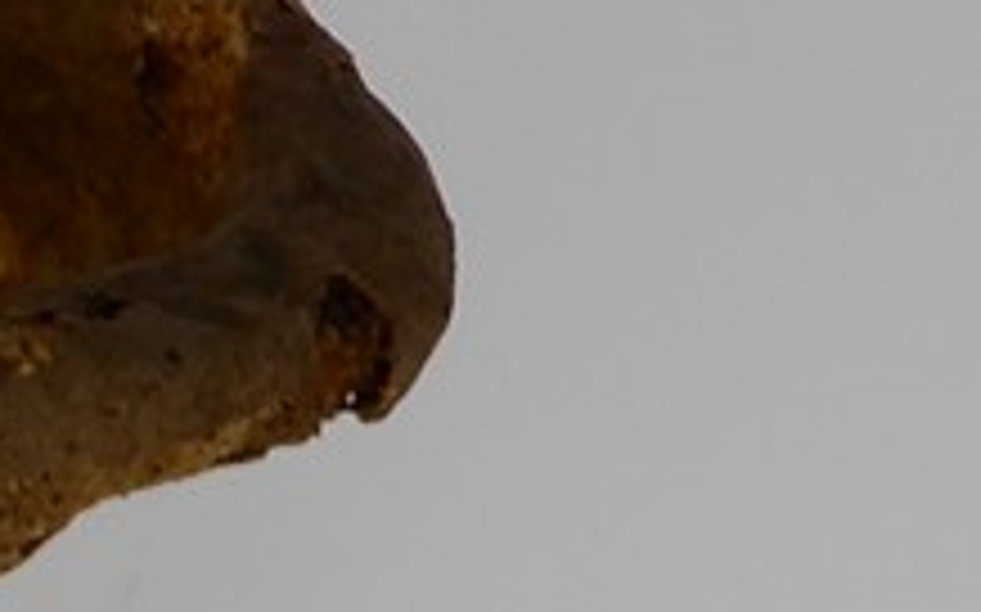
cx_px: -1278
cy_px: 814
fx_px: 7589
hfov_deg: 7.0
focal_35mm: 284
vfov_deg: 4.6
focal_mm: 8
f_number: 6.3
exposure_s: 1/40
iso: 80
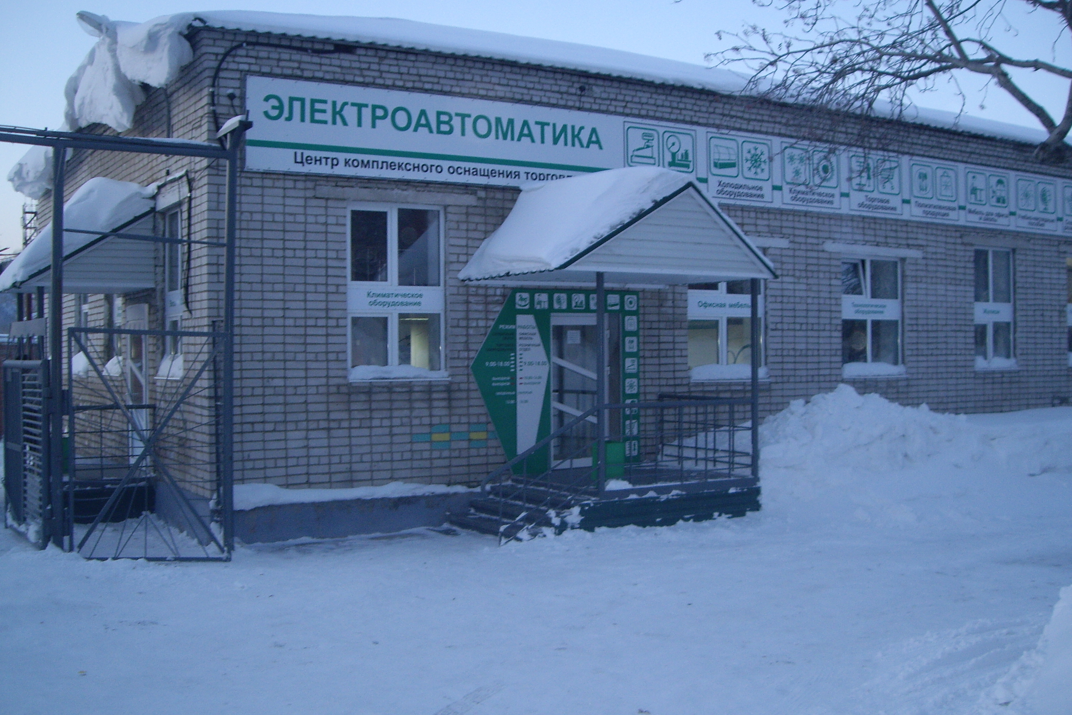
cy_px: 365
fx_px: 1191
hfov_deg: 48.5
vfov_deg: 33.4
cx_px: 535
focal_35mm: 40
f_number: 2.7
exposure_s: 1/50
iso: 100
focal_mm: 6.2
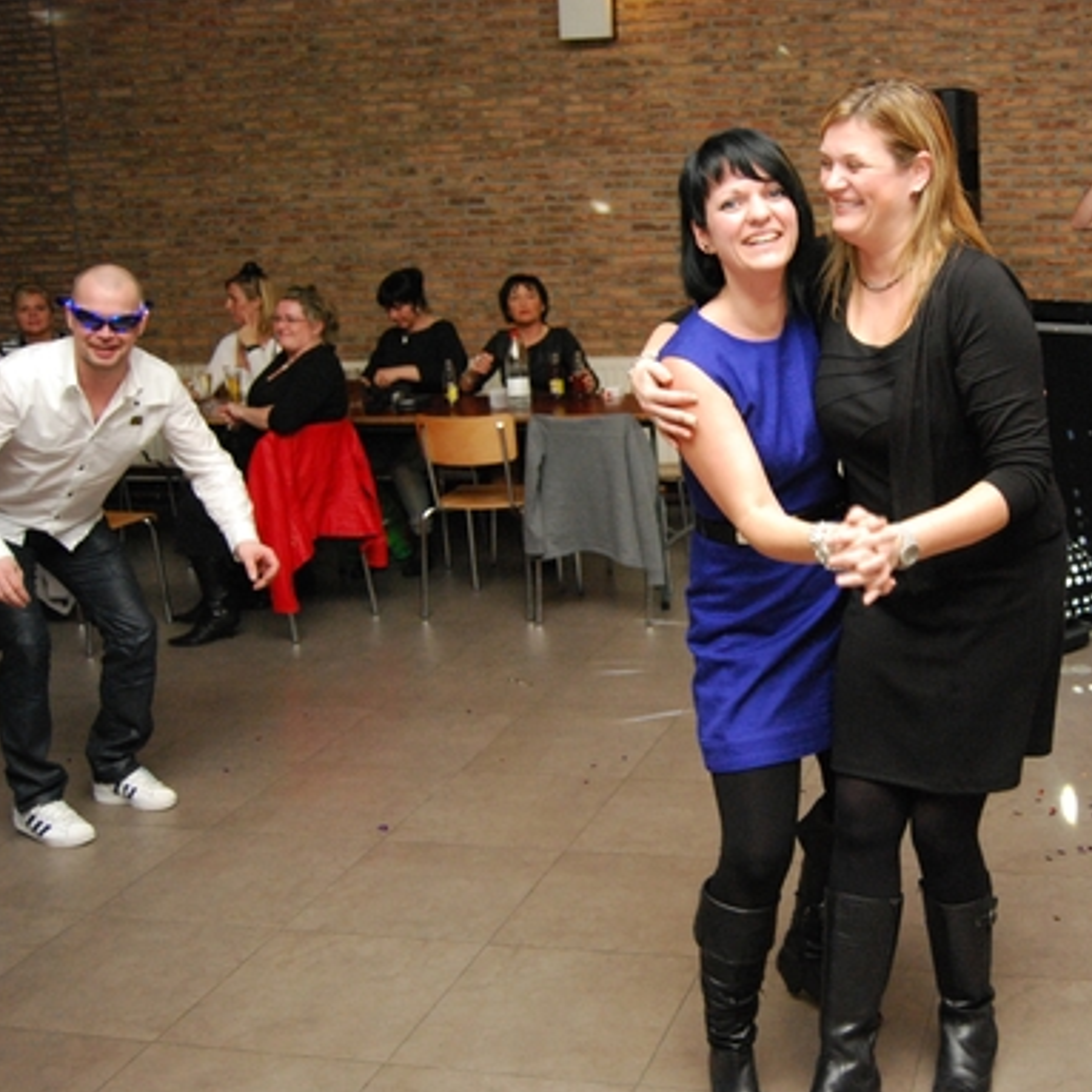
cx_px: 850
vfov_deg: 38.3
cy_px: 546
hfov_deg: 37.2
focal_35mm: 44
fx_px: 1570
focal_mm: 22
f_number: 4
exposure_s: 1/60
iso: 1600
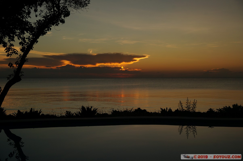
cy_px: 80
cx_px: 122
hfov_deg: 42.4
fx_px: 314
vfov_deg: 28.9
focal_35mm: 46
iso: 100
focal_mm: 31
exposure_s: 1/200
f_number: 9
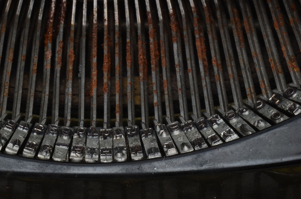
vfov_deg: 7.4
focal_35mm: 184
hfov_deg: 11.2
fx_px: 1536
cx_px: 71
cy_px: -21
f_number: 20
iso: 100
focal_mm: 55
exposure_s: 1/160
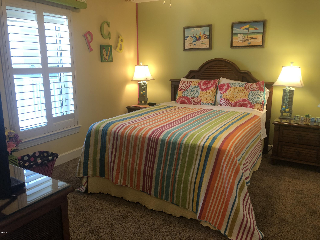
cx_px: 160
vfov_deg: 49.7
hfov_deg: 63.4
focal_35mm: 28
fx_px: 259
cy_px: 120
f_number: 1.8
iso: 40
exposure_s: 1/20
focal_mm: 3.99
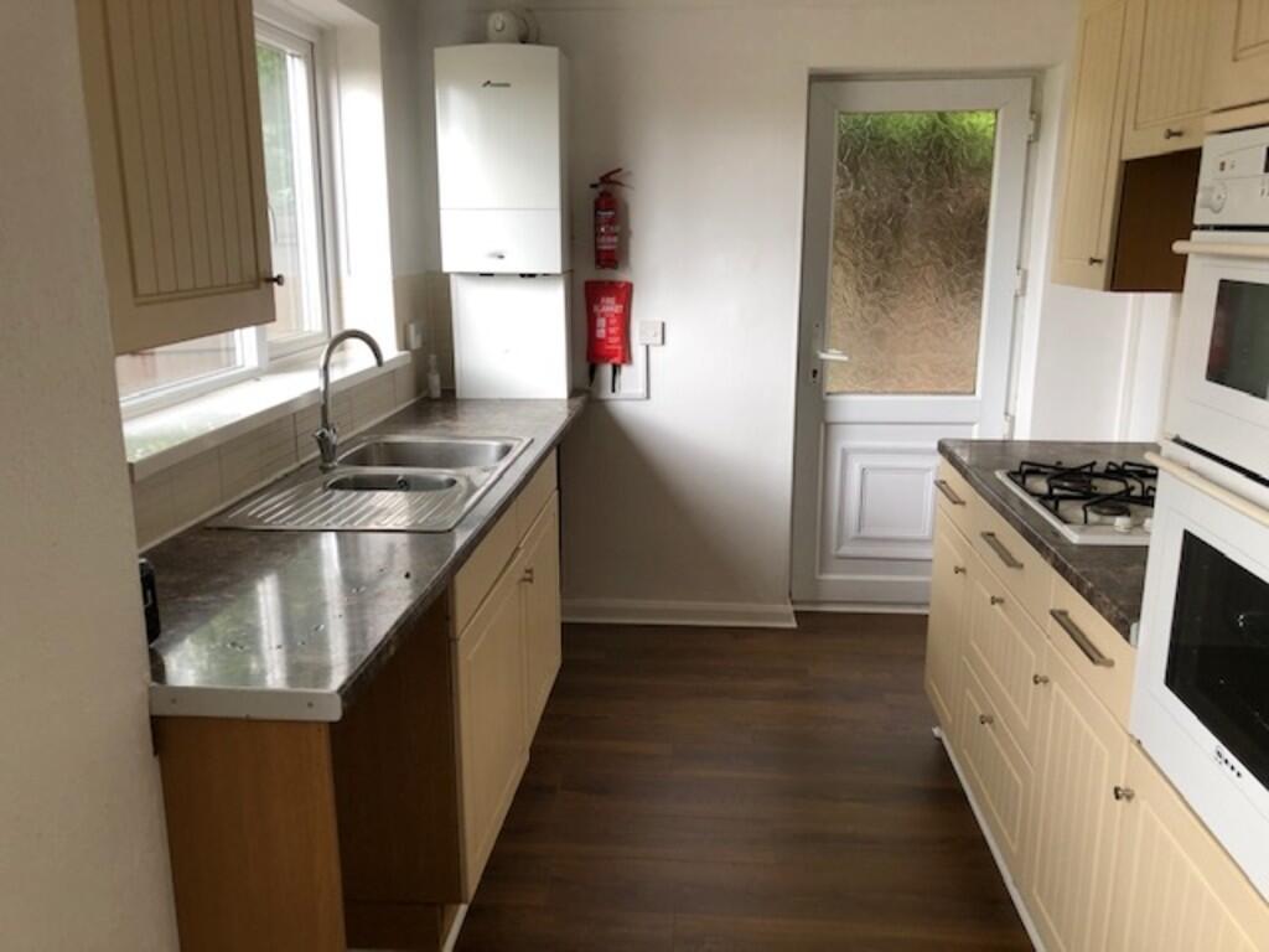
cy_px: 476
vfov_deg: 49.7
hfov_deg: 63.4
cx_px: 634
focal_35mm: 28
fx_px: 1026
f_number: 1.8
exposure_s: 1/30
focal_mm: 3.99
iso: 25
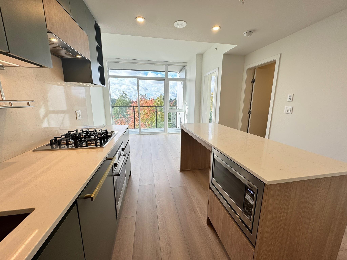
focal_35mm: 14
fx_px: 140
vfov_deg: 85.7
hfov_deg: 102.1
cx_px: 174
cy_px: 130
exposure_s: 1/161
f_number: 2.2
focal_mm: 2.22
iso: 40
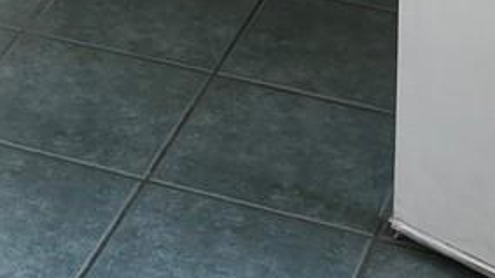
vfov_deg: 7.2
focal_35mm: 148
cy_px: -589
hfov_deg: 14.2
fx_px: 1942
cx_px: -72
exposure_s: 1/60
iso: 160
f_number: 1.78
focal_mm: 6.76
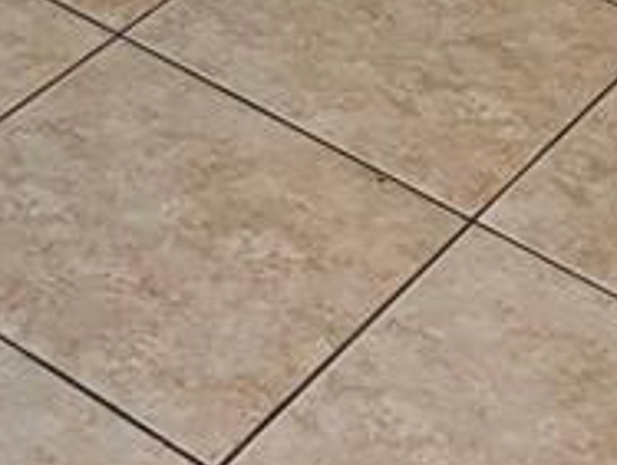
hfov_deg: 13.8
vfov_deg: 9.1
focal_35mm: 142
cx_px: 79
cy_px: -782
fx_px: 2536
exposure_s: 1/60
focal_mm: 5.1
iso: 100
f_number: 1.6
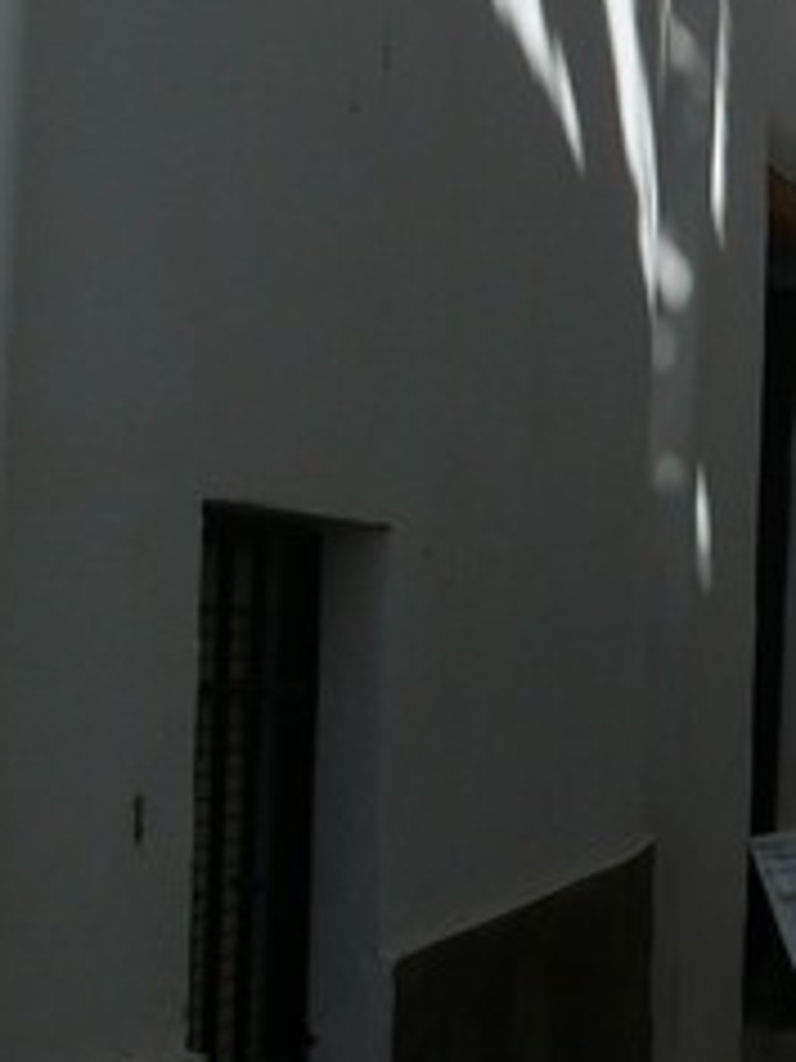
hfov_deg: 12.6
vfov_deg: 17.7
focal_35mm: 111
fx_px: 3403
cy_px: 360
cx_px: 1205
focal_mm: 7.4
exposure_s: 1/200
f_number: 5
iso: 100
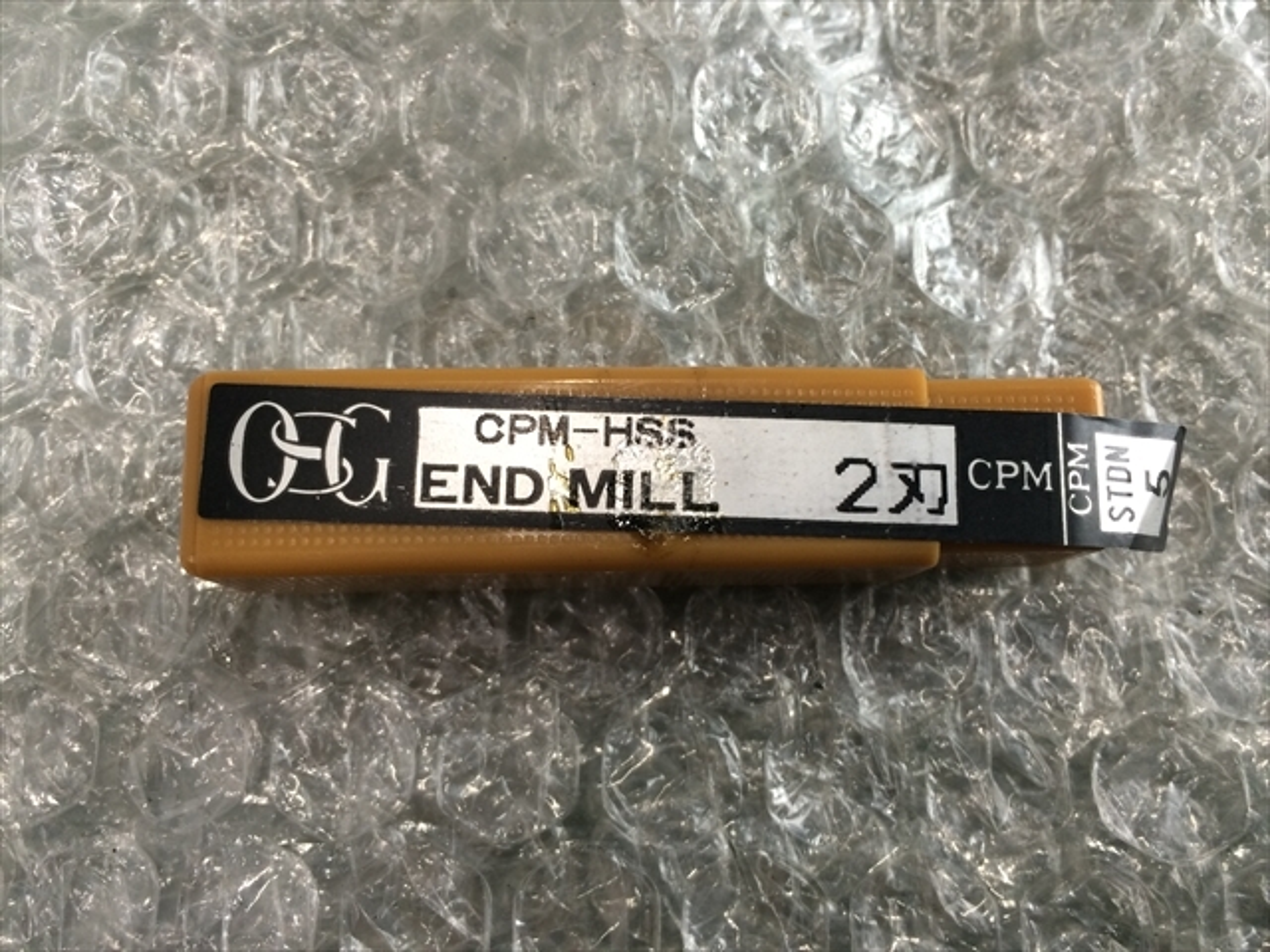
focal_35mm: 29
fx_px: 1064
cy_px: 476
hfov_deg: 61.7
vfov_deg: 48.2
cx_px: 635
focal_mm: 4.15
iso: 100
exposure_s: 1/30
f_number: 2.2
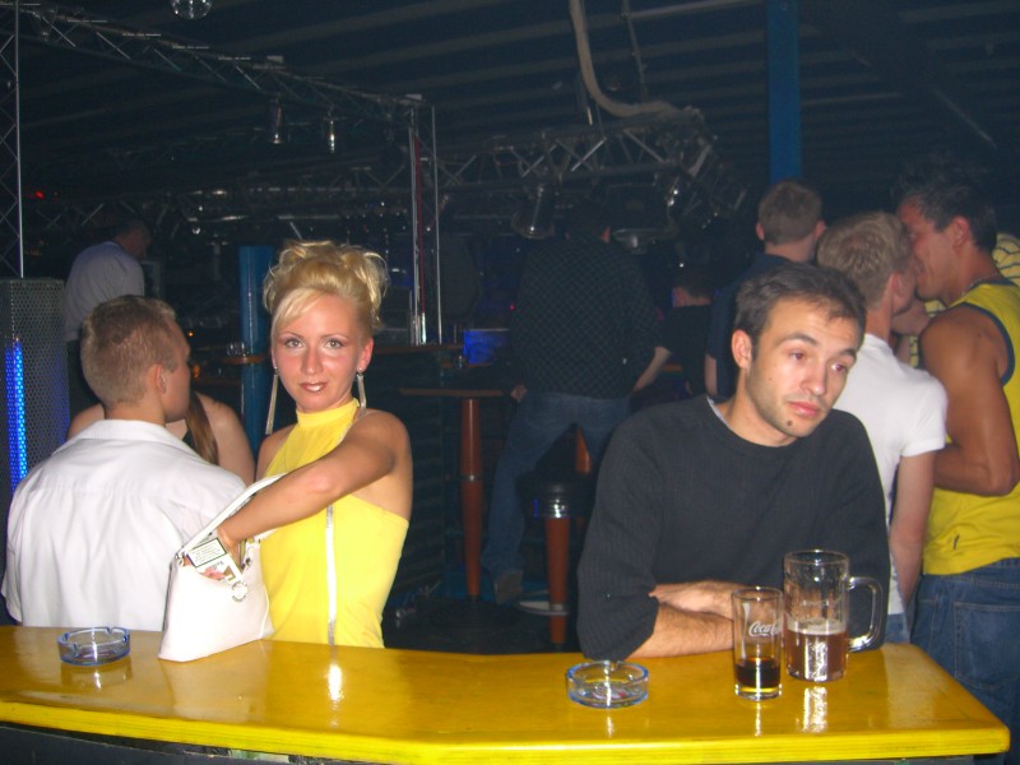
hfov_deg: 49.0
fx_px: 1120
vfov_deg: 37.7
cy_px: 382
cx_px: 510
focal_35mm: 38
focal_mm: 7.9
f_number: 2.8
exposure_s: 1/60
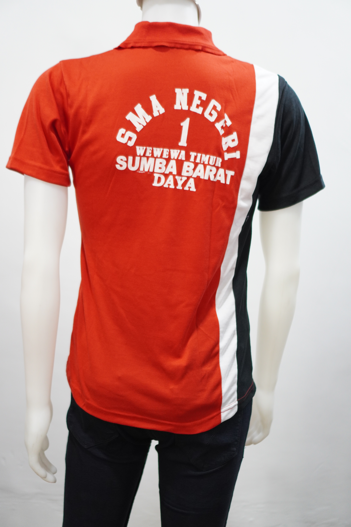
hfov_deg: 25.8
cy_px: 264
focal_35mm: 52
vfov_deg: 37.9
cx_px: 176
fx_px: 768
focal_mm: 35
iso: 800
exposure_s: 1/125
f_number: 1.8
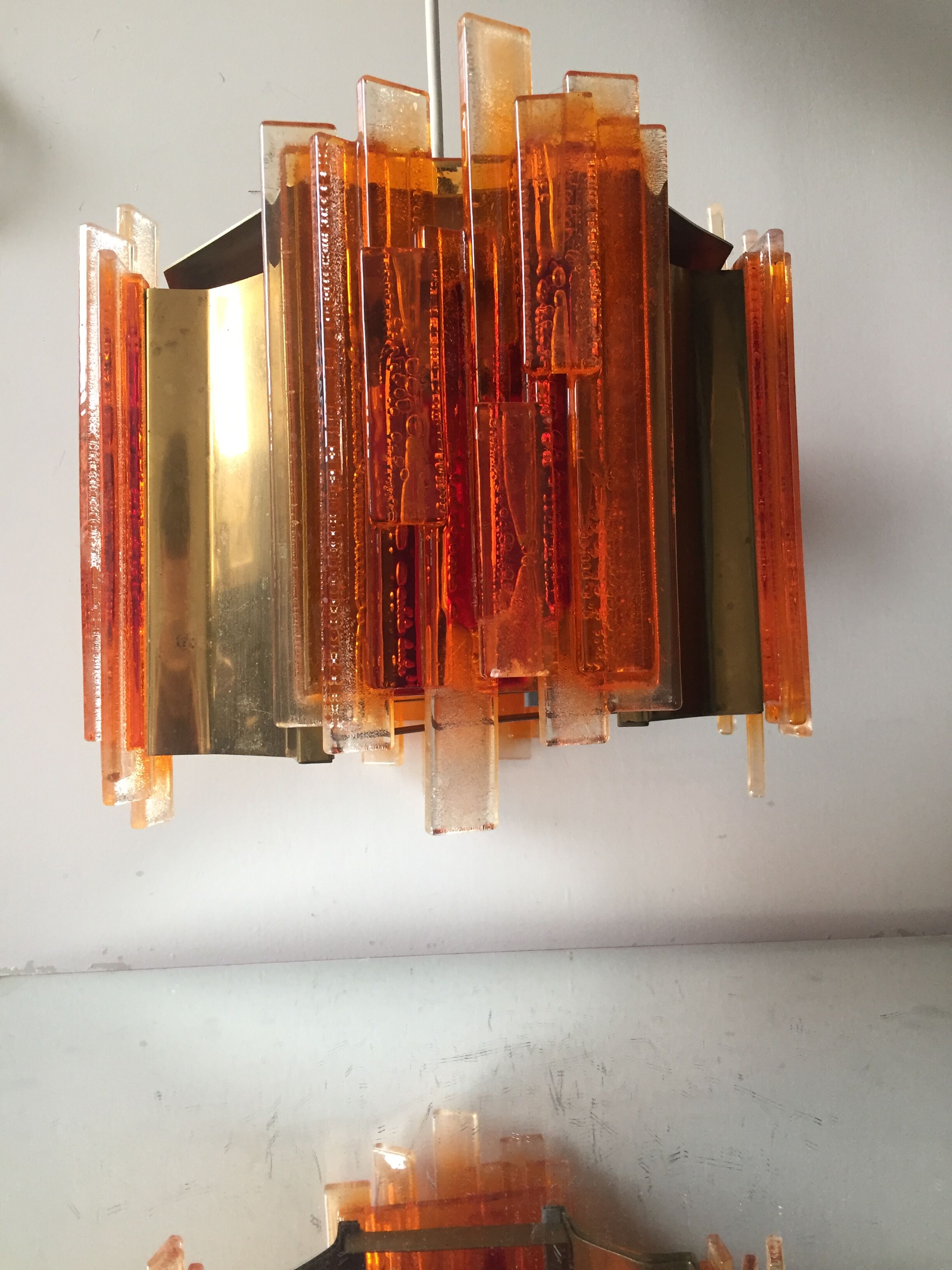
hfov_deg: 48.2
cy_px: 635
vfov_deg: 61.7
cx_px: 476
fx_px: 1063
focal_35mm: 29
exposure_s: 1/33
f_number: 2.2
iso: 64
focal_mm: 4.15
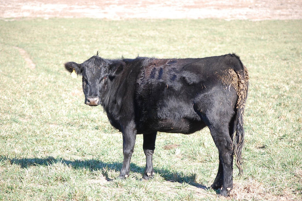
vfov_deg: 9.1
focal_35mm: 150
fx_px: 1257
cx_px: 151
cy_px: 100
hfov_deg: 13.7
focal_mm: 100
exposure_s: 1/500
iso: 400
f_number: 5.6
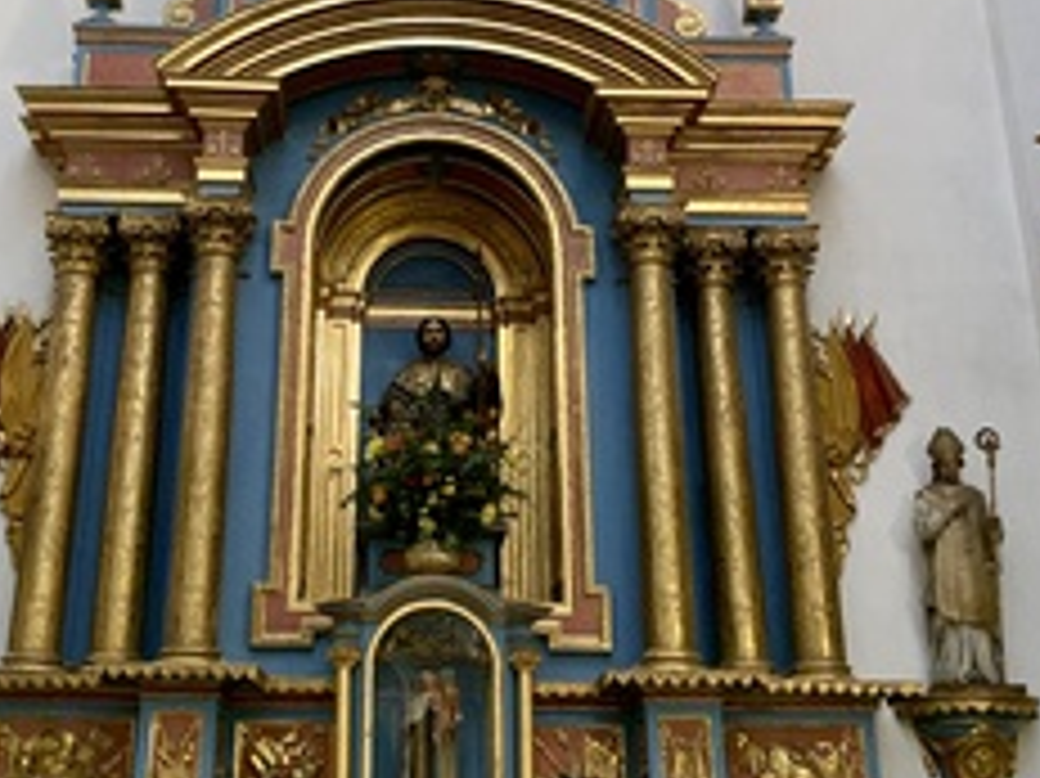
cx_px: 414
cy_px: 324
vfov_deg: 32.1
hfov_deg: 41.9
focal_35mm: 45
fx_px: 1351
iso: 500
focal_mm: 4.25
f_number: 1.8
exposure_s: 1/25
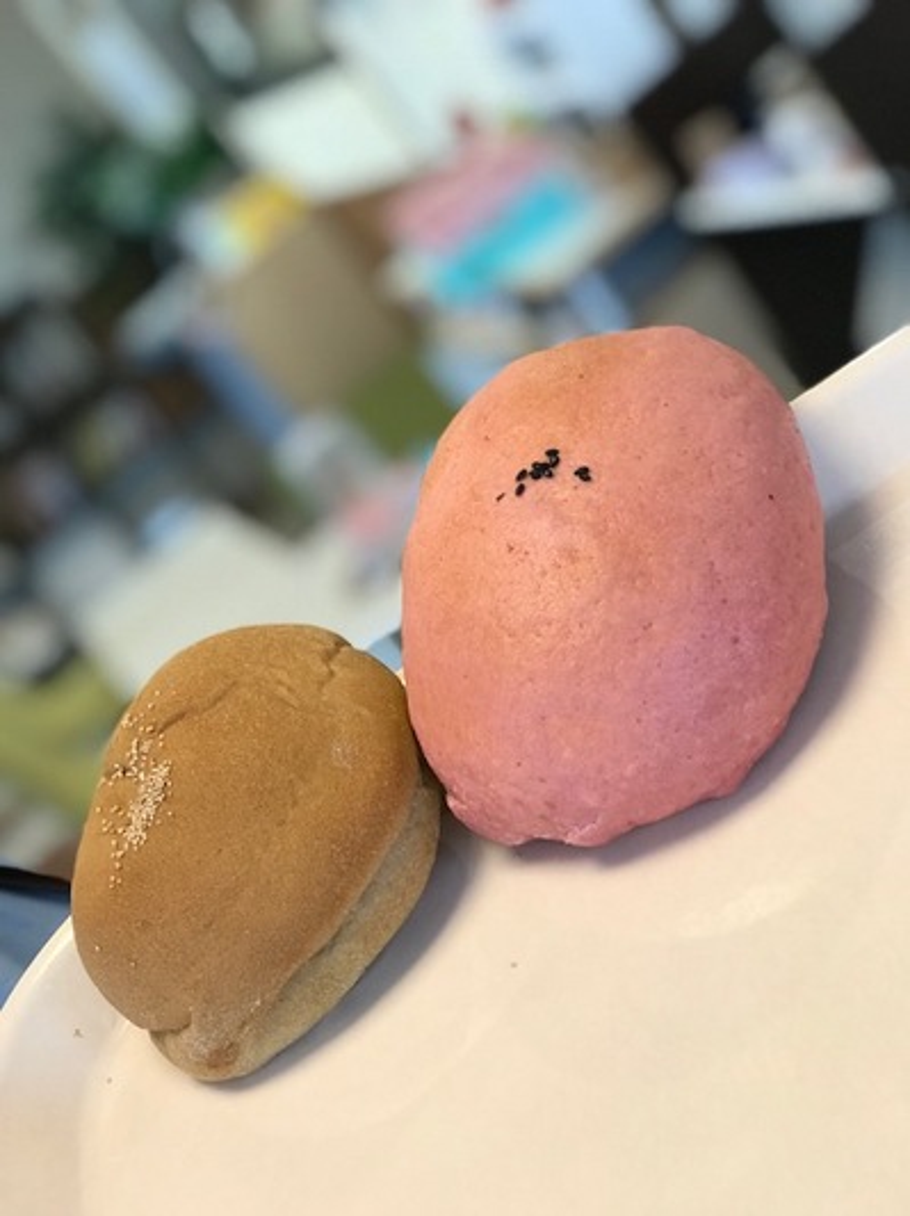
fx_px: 2000
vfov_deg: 33.8
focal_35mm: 57
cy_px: 608
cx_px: 455
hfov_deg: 25.6
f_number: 2.8
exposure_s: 1/100
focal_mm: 6.6
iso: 80
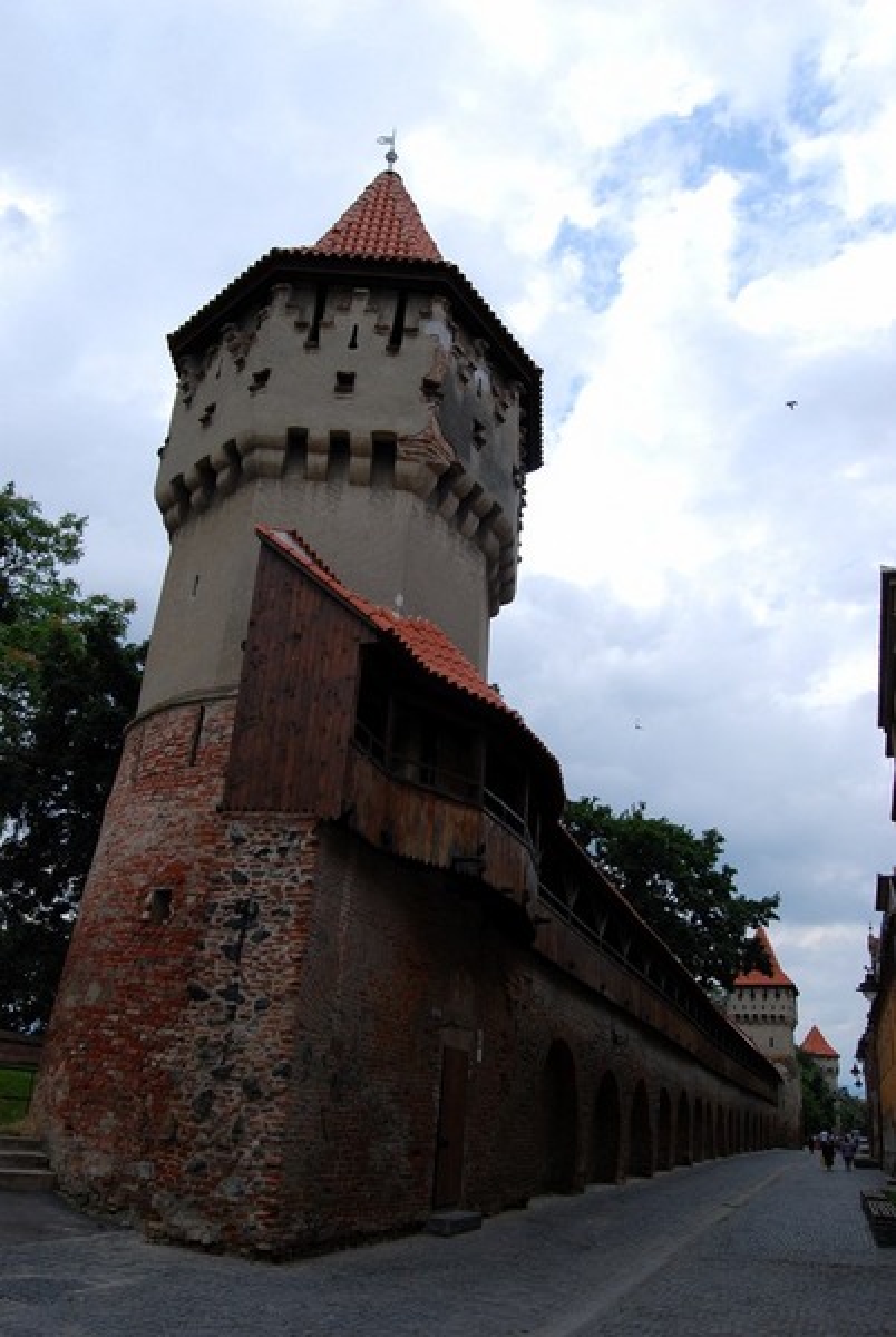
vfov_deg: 67.3
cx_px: 448
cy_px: 668
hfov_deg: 48.1
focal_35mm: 27
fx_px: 1004
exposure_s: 1/320
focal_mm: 18
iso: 200
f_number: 9
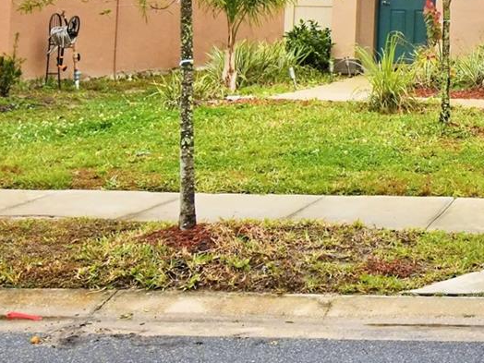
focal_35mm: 88
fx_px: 1230
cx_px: 663
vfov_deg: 16.2
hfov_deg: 20.0
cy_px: -61
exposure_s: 1/500
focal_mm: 20
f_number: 5.6
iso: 200
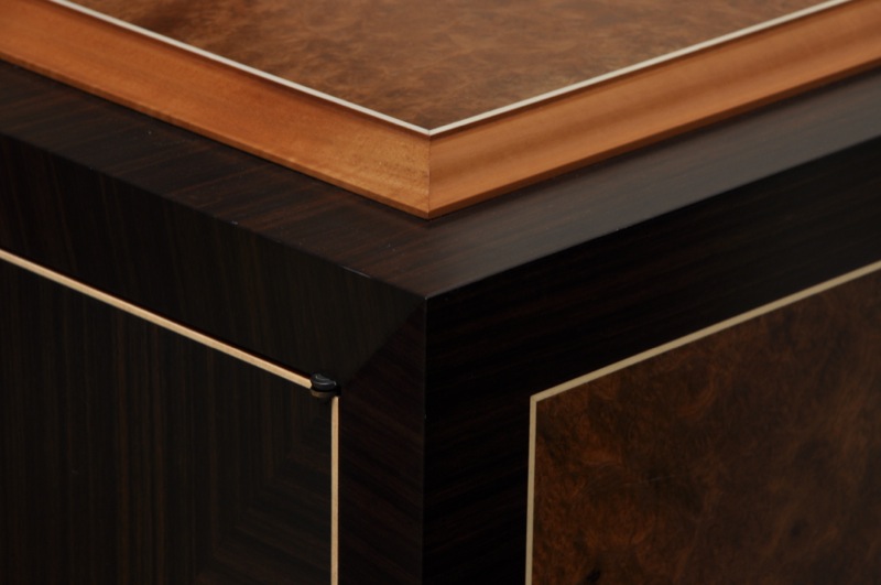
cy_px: 292
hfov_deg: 13.7
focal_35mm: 150
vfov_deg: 9.1
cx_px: 440
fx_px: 3666
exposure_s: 1/60
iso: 200
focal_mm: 100
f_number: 11
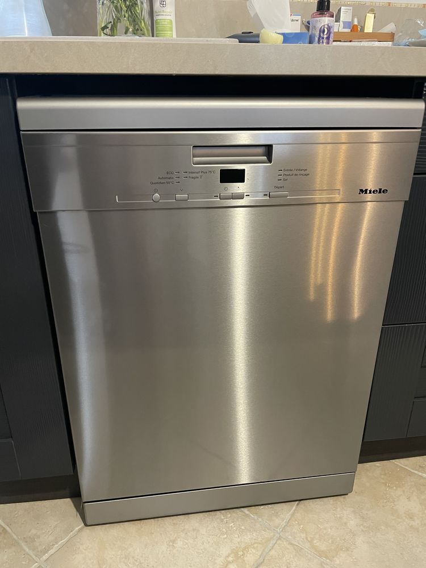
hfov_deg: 53.1
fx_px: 427
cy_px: 284
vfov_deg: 67.3
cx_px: 213
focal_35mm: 26
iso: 400
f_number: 1.6
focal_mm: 4.2
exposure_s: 1/50
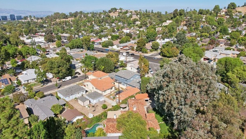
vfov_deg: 47.7
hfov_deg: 76.3
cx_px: 126
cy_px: 64
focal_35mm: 24
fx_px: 157
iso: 120
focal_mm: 8.4
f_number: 2.8
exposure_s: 1/2000
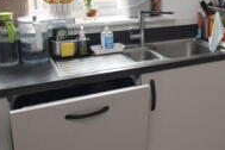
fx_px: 325
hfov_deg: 30.9
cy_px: 17
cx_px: 283
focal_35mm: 52
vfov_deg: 25.3
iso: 800
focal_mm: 10
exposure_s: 1/100
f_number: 5
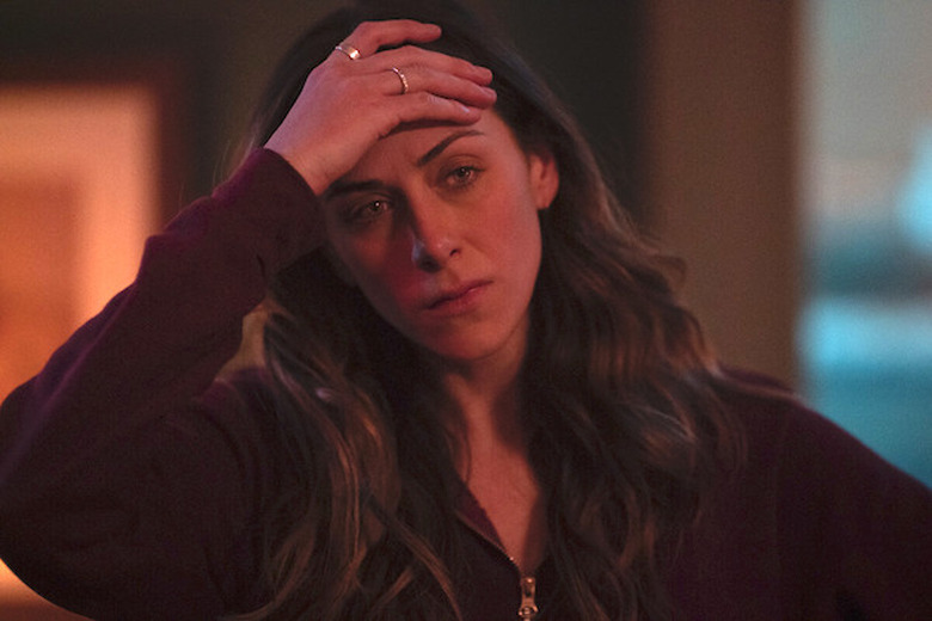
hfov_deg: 15.2
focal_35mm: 135
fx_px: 3495
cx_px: 466
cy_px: 310
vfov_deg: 10.2
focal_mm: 135
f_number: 2
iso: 8000
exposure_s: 1/160
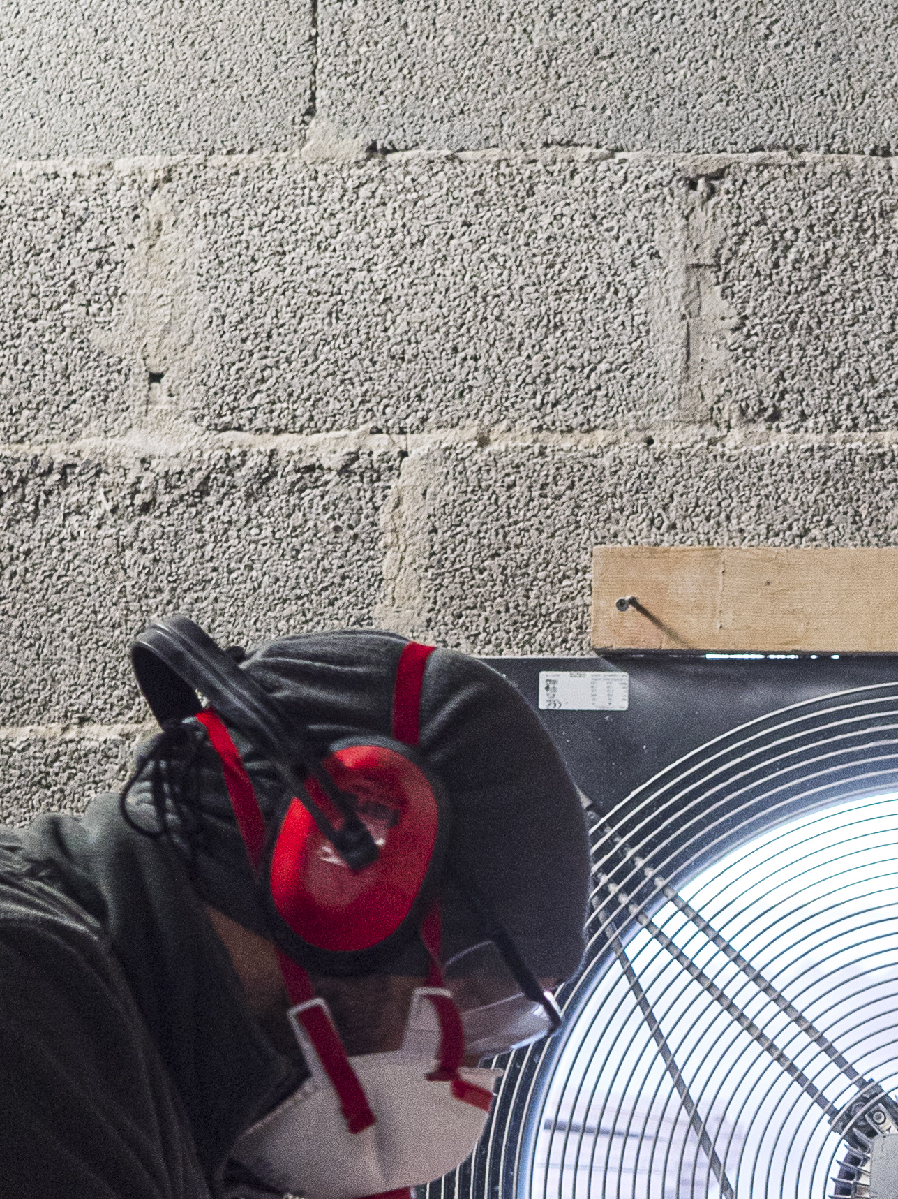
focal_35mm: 151
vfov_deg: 12.9
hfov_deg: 9.7
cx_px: 970
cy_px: 1184
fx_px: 5225
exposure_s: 1/60
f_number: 2.8
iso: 400
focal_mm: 25
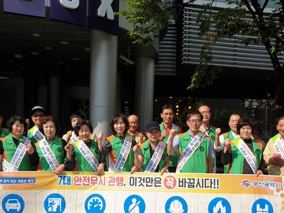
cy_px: 148
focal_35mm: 37
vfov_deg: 38.1
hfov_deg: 50.1
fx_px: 303
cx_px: 134
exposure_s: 1/1538
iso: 50
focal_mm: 4.3
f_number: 2.4
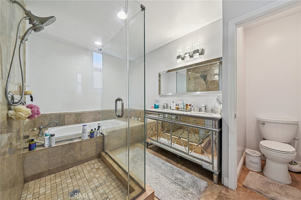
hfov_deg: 112.7
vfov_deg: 89.8
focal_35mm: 12
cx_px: 150
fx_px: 100
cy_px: 100
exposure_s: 1/4
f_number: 8
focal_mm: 12
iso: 250
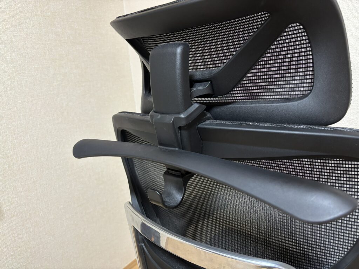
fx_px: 270
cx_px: 180
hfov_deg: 67.3
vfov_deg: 53.1
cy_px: 134
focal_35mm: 26
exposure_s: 1/60
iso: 250
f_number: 1.6
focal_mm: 5.96
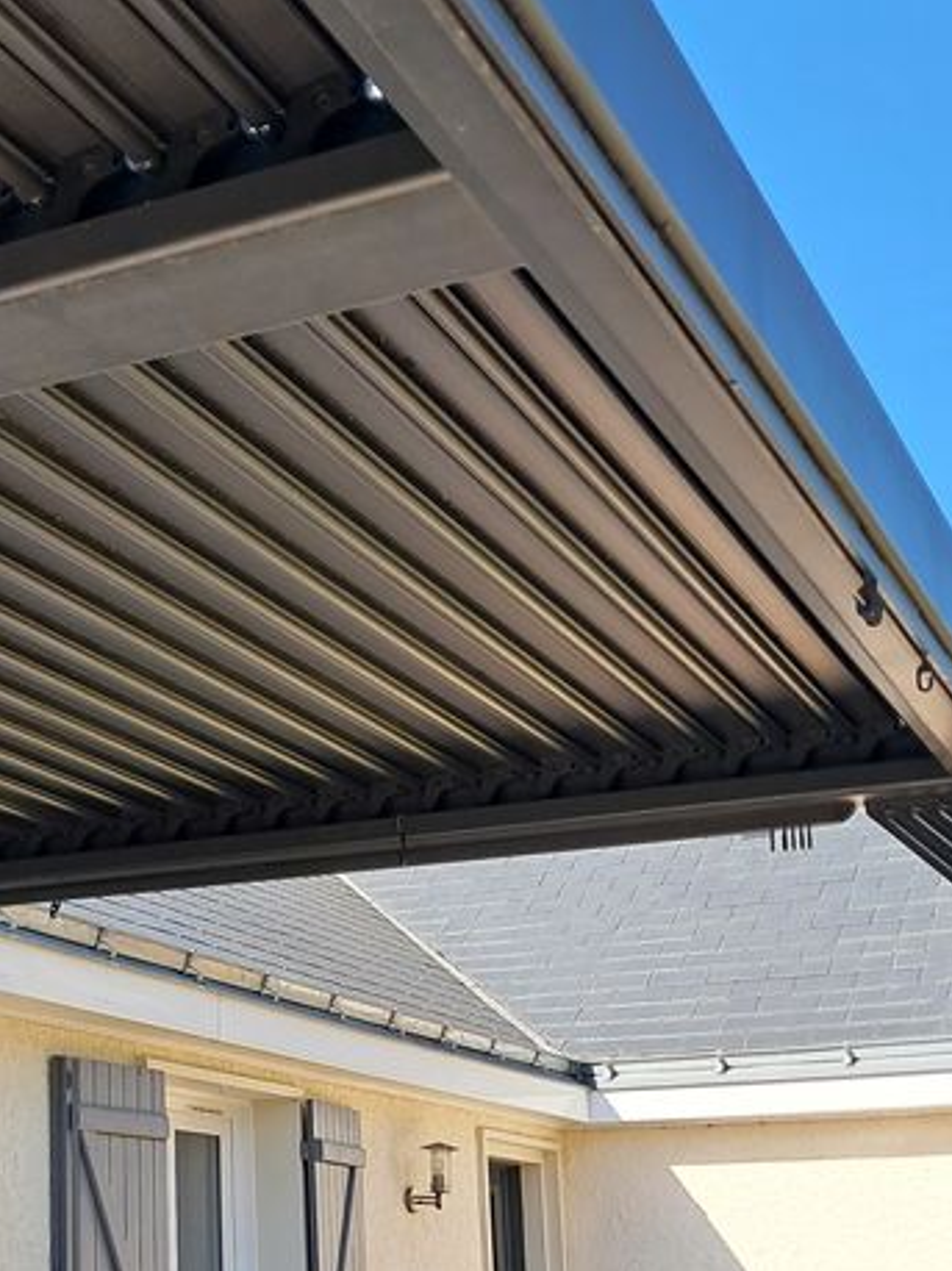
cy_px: 896
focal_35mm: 59
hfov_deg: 24.0
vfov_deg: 32.3
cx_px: 61
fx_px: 2165
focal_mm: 4
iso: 50
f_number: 1.8
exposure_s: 1/291
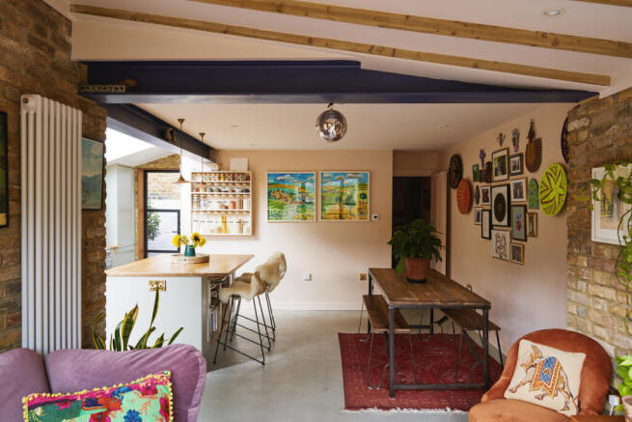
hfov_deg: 73.7
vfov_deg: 53.2
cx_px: 316
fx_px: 421
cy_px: 211
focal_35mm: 24
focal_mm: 24
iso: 100
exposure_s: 1/2.5
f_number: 8
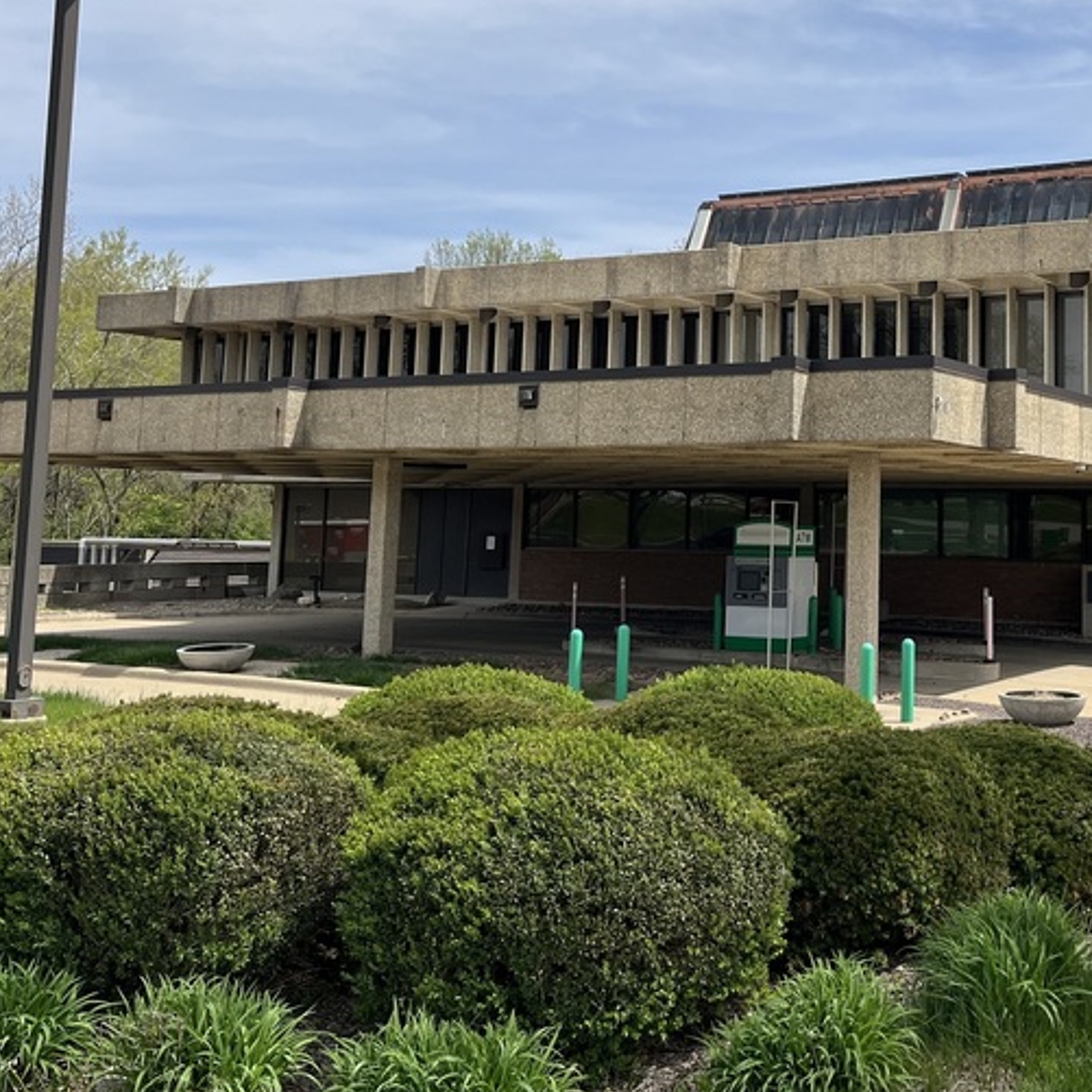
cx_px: 870
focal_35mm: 44
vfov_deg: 37.8
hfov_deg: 37.0
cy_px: 333
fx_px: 1570
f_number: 1.6
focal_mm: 5.1
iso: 50
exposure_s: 1/4651
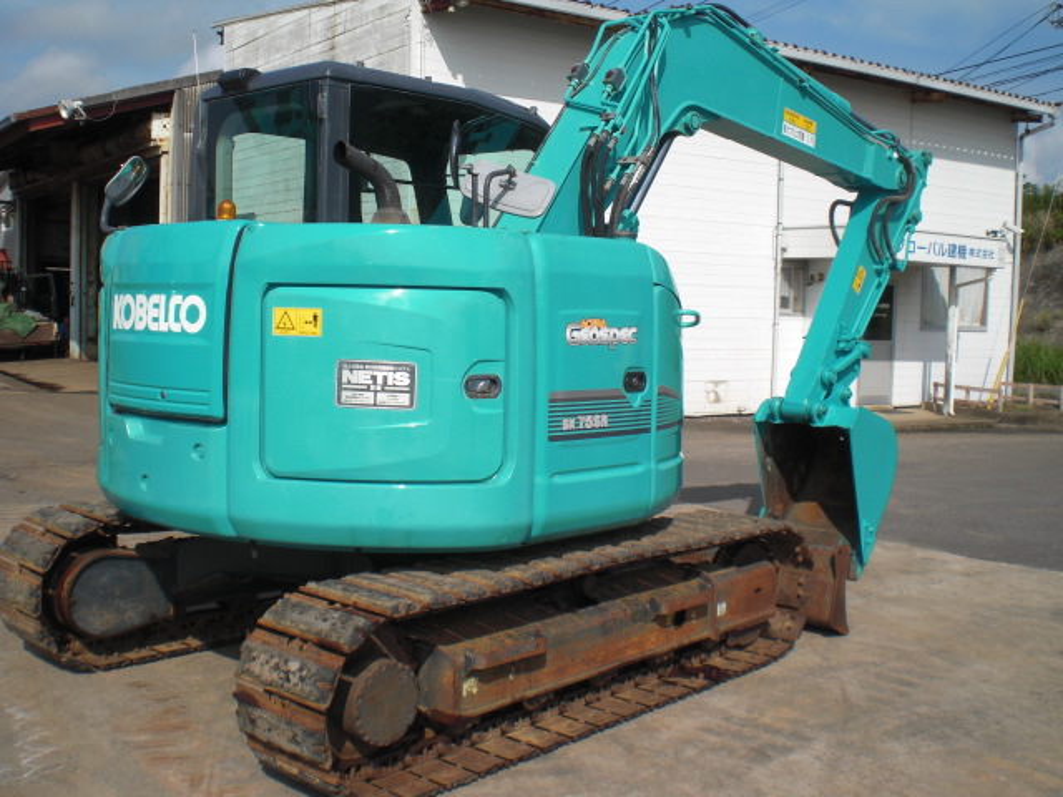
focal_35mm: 38
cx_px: 532
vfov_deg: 37.7
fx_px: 1167
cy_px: 398
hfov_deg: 49.0
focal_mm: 6.3
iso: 64
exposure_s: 1/640
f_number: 5.6
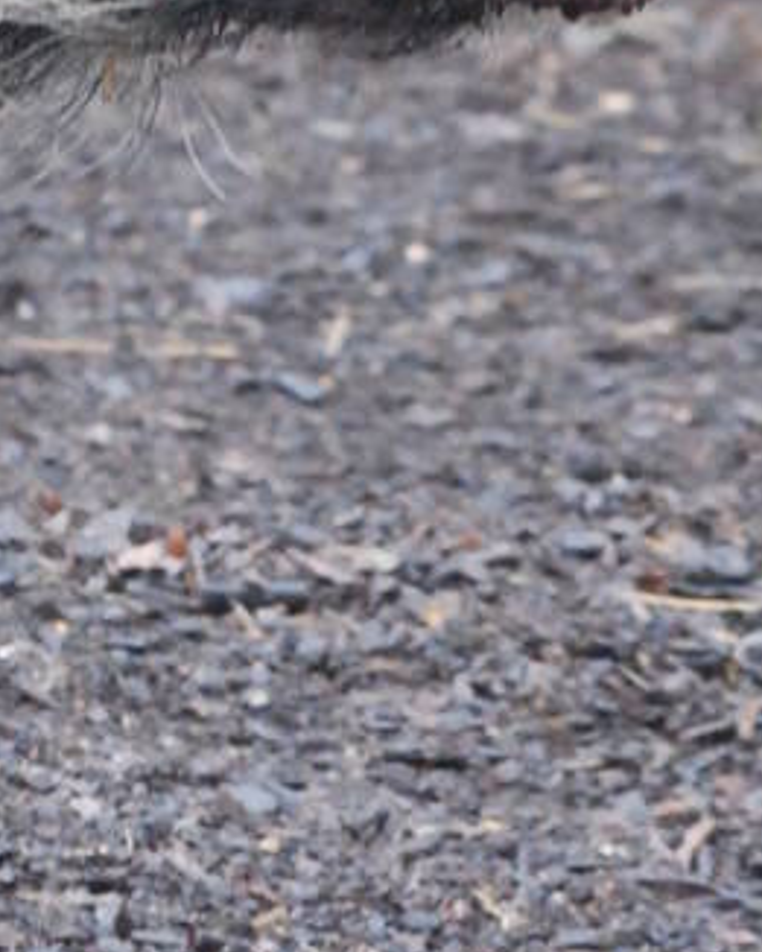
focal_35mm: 829
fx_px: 23359
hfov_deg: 1.9
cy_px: -736
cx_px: -594
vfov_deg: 2.3
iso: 1600
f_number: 8
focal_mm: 120
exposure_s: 1/160
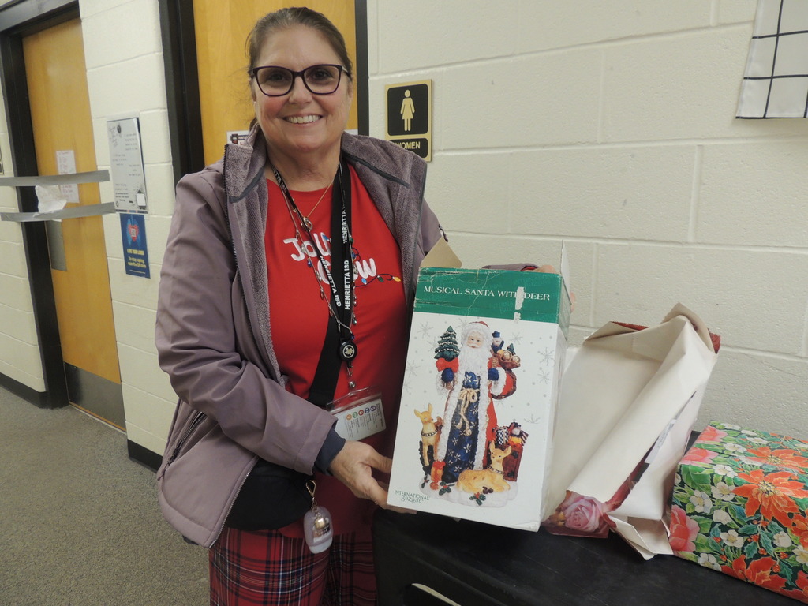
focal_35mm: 24
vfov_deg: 56.8
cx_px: 404
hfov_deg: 71.6
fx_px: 560
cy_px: 303
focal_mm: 4.3
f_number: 3
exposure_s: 1/30
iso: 280
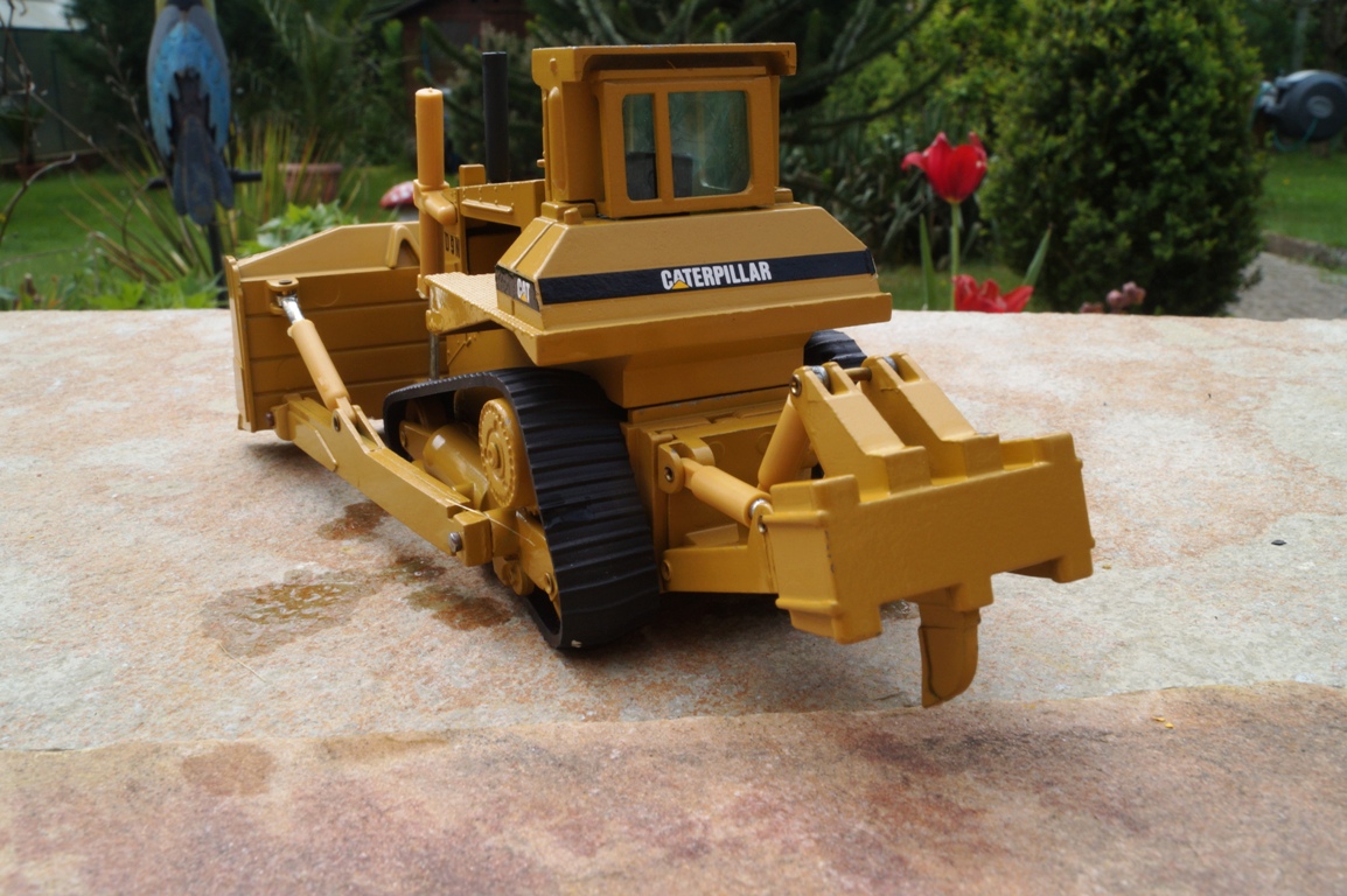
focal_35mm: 33
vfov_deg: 39.9
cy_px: 448
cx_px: 674
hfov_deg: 57.3
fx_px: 1234
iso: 200
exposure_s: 1/60
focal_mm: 22
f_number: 20
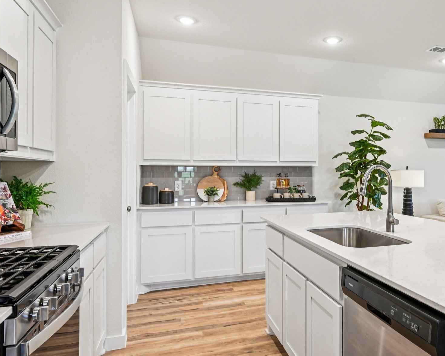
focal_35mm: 26
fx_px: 342
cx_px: 304
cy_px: 169
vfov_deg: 54.9
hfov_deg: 63.9
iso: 400
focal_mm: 20
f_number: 8
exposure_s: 1/20
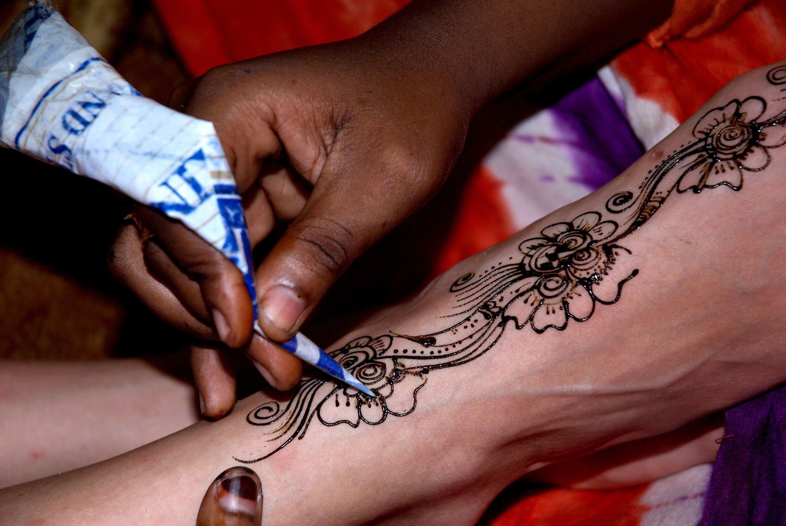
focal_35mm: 105
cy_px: 263
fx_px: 2295
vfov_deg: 13.1
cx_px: 393
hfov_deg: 19.4
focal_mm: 70
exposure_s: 1/60
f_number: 5
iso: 400
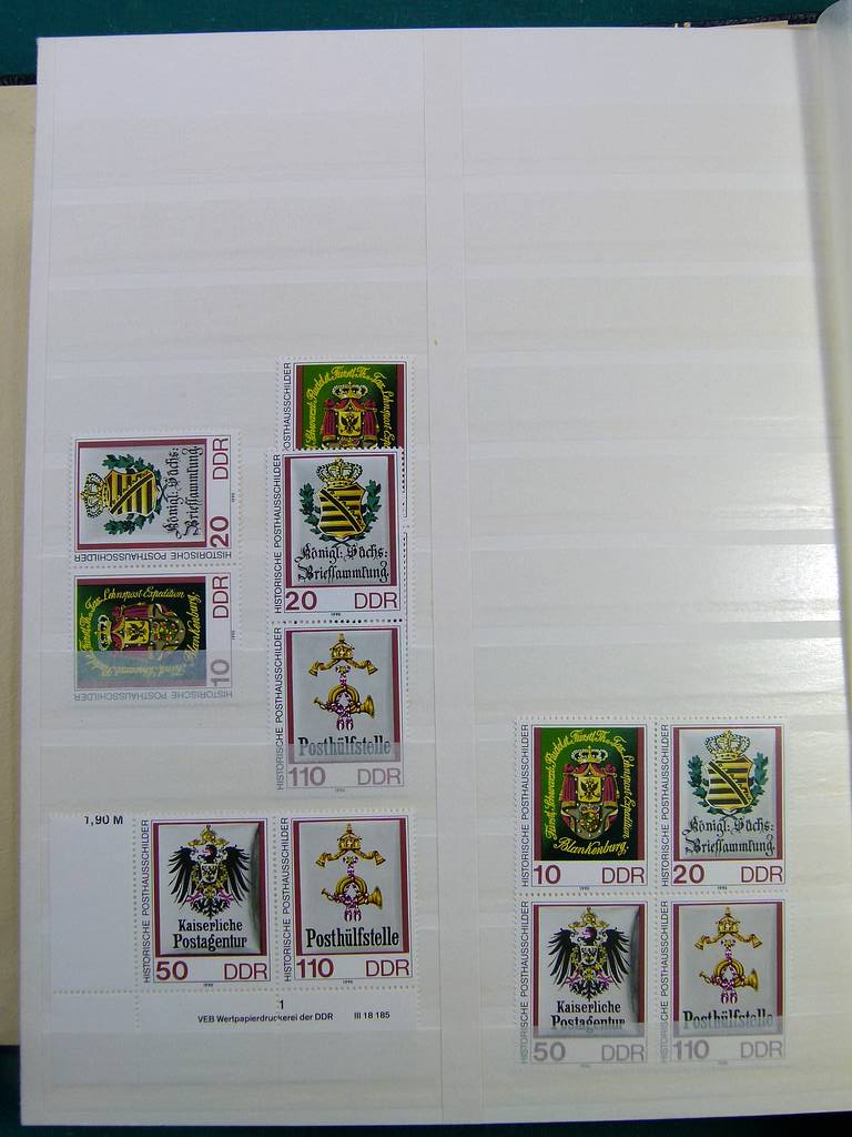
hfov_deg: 42.9
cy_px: 568
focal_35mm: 33
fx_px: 1083
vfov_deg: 55.4
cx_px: 426
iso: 100
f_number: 4
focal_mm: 5.9
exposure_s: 1/160
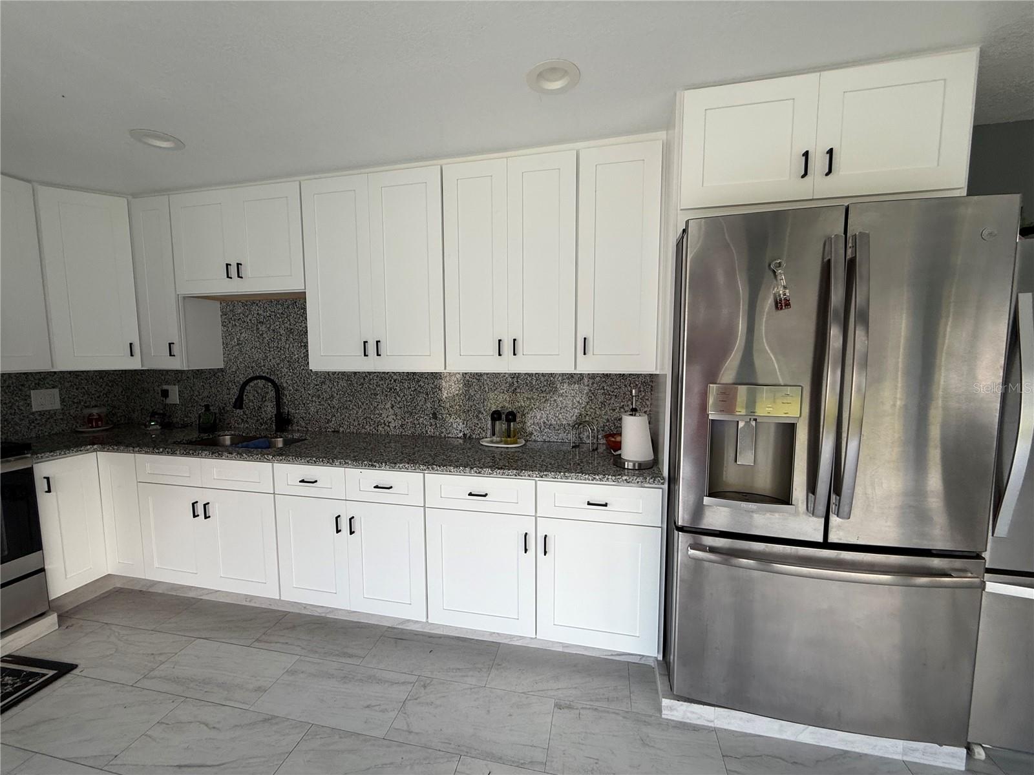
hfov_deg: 102.1
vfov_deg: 85.7
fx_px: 418
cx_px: 517
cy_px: 388
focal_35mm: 14
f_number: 2.2
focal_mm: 2.22
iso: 125
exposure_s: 1/99
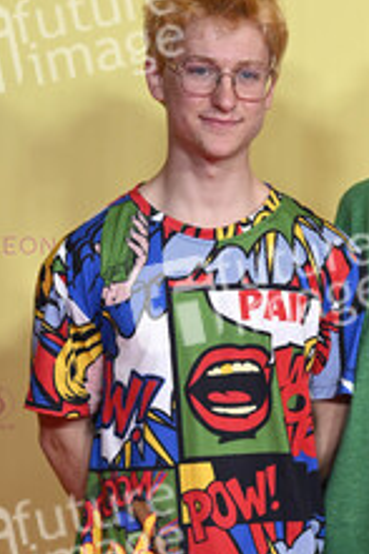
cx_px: 329
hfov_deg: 10.0
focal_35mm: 136
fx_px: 2094
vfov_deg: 15.0
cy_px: 419
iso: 500
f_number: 5.6
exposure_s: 1/160
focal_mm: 75
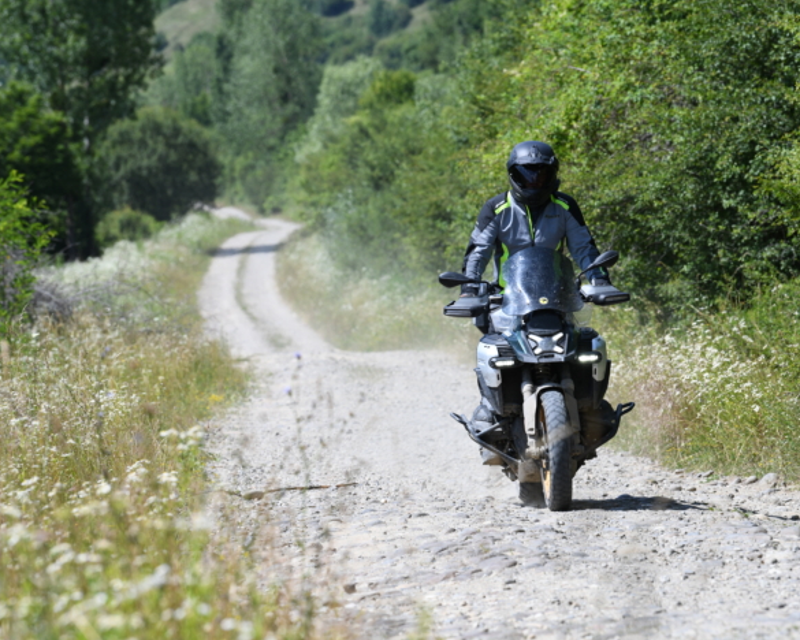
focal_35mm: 215
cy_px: 320
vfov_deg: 7.2
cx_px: 401
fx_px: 5091
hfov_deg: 9.0
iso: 200
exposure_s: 1/640
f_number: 6.3
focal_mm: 190
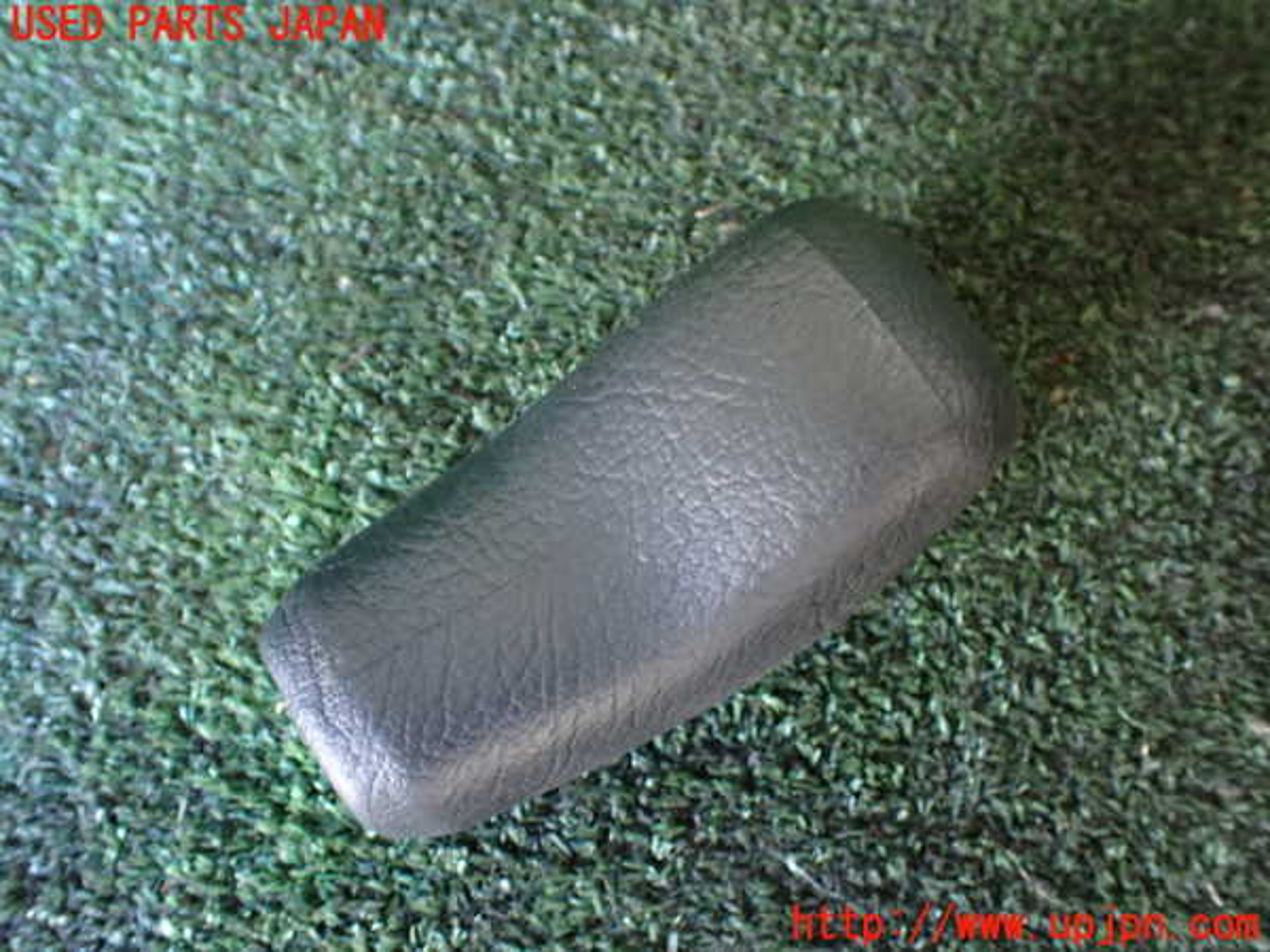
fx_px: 1101
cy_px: 476
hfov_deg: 60.0
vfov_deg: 46.8
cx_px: 635
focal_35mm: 30
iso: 800
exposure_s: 1/30
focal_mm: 5.4
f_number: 2.3
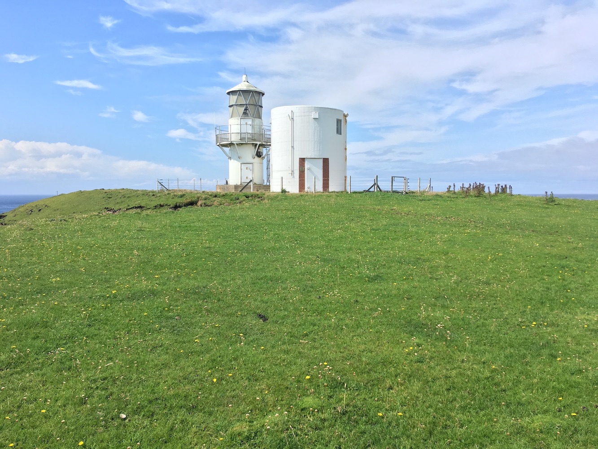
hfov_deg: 61.7
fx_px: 501
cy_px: 224
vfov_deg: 48.2
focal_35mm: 29
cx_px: 299
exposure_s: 1/1054
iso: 25
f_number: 2.2
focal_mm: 4.15
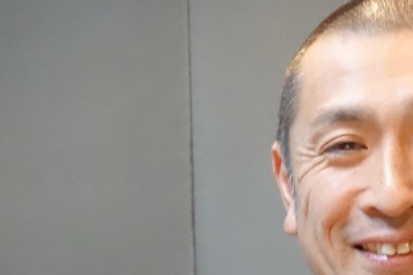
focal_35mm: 158
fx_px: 1812
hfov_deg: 13.0
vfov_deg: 8.6
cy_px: 305
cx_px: 195
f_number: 5.6
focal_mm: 16.59
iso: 3200
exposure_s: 1/20
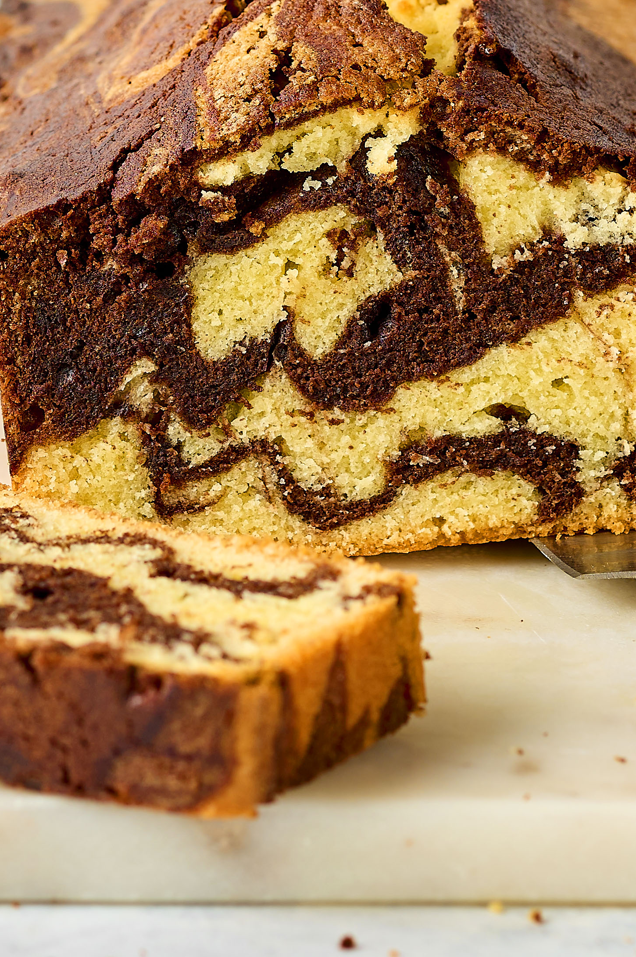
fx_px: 6237
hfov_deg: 5.8
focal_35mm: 235
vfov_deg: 8.7
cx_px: 205
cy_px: -7
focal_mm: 85
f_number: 7.6
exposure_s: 1/160
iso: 100
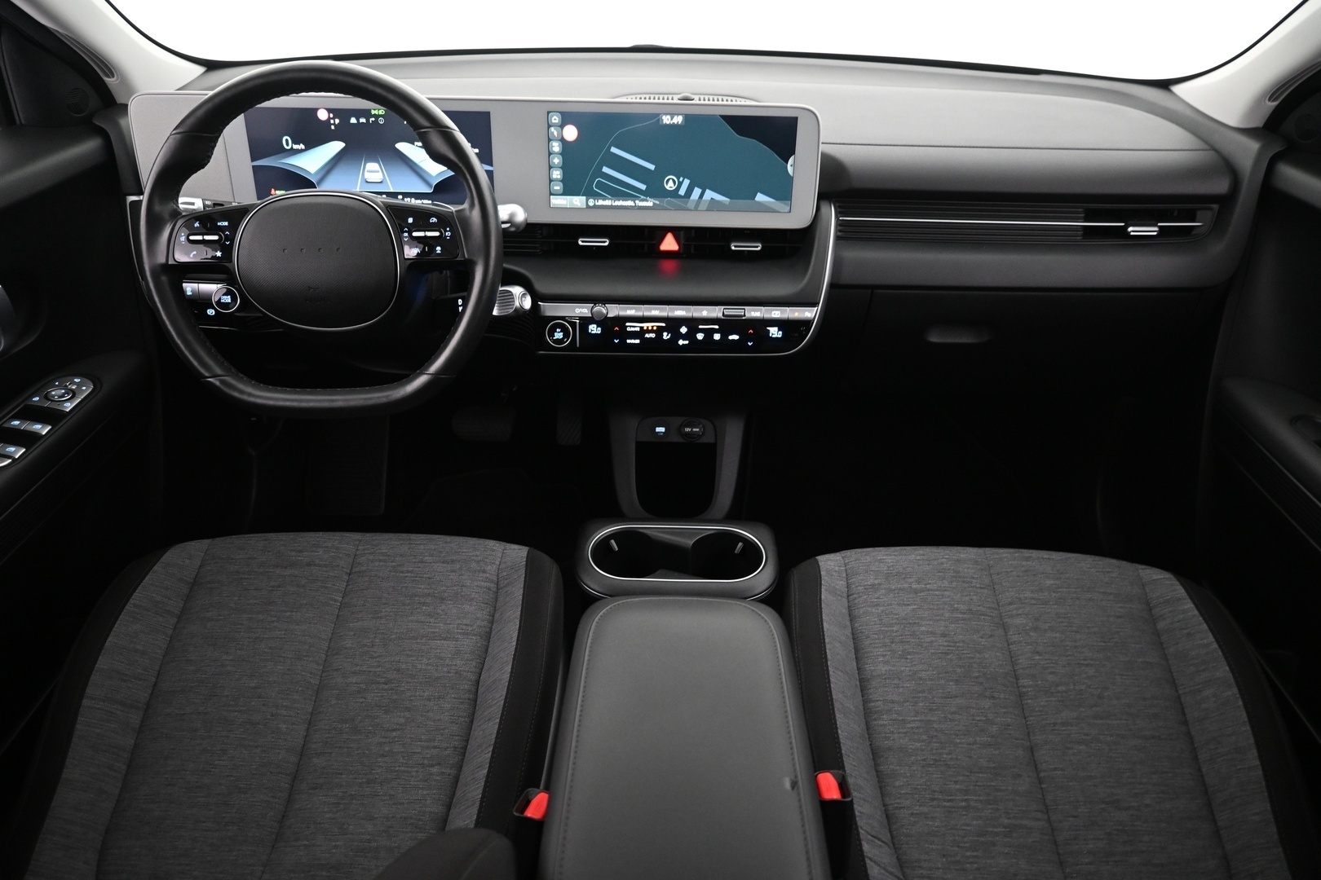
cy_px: 440
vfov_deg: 53.1
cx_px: 660
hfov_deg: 73.7
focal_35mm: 24
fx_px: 881
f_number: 3.5
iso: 1600
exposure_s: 1/25
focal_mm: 16
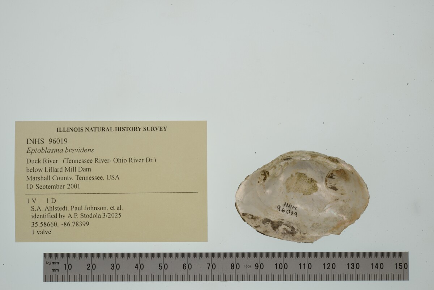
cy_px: 145
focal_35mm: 60
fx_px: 724
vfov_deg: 22.6
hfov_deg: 33.4
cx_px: 217
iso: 100
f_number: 32
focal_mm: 60
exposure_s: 1/13
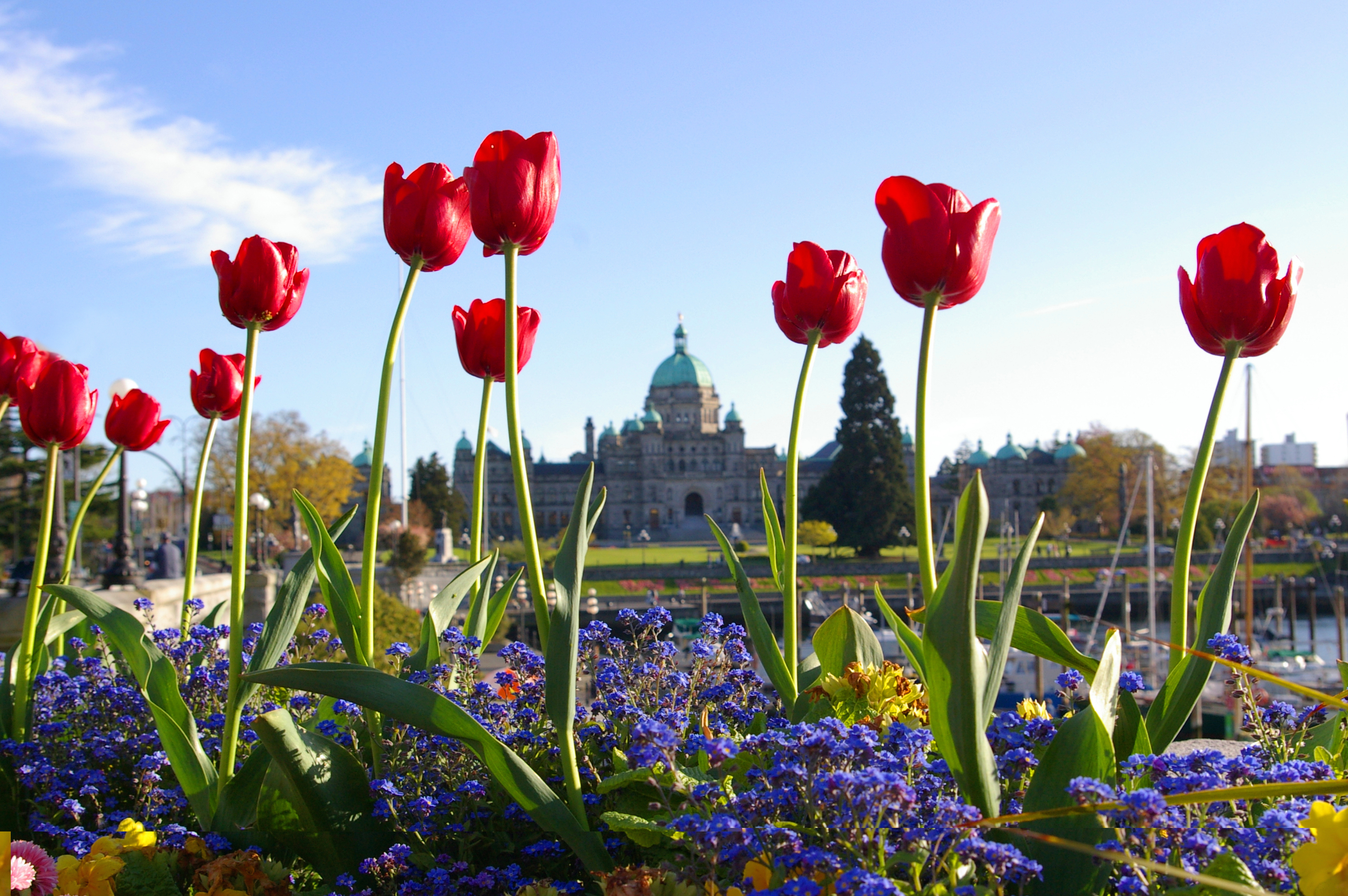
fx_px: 1852
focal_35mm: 50
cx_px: 674
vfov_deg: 27.2
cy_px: 448
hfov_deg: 40.0
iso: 400
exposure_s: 1/180
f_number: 11
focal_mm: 33
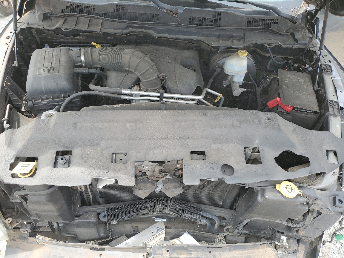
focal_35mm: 26
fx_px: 258
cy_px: 129
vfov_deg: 53.1
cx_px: 172
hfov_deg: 67.3
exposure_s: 1/667
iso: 50
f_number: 1.5
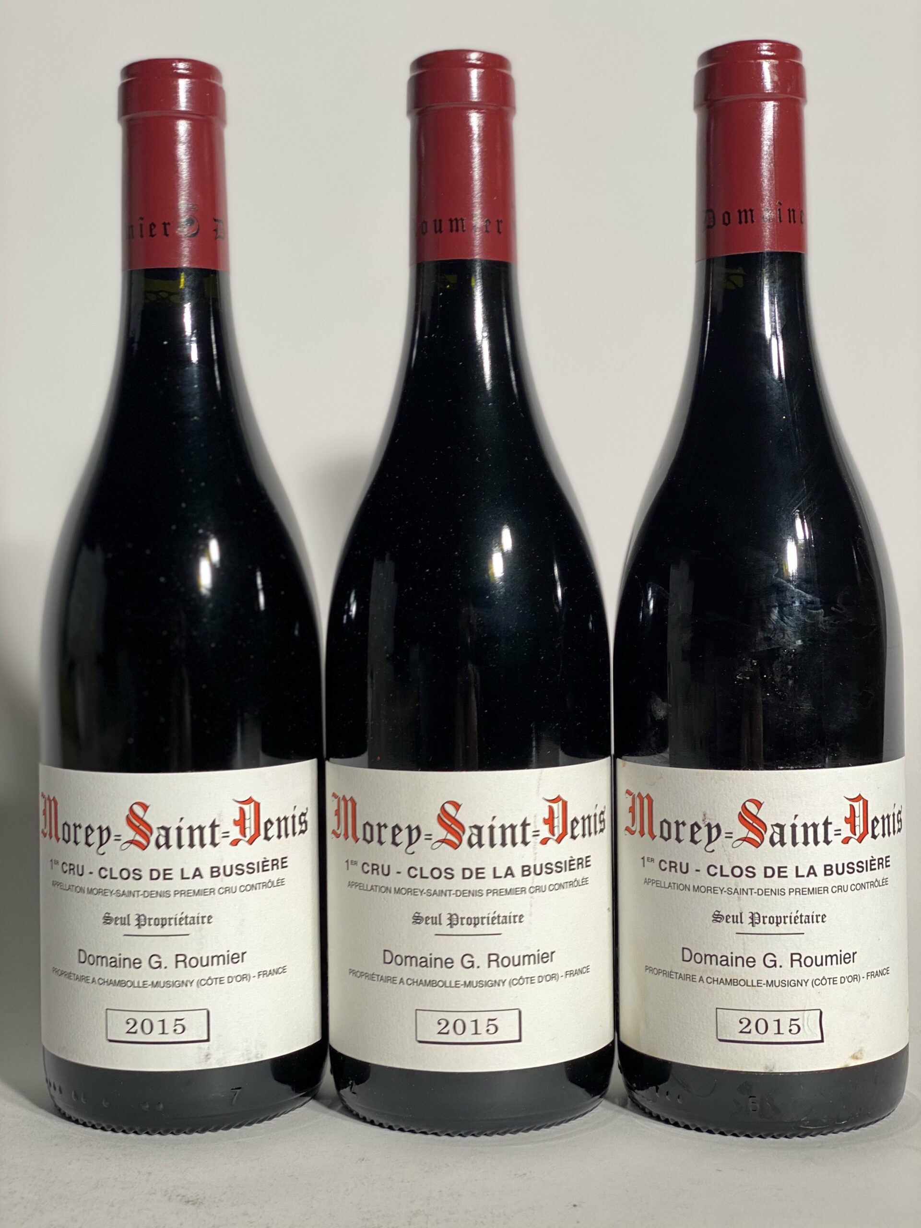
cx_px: 460
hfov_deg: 28.0
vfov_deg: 36.8
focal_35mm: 52
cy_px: 614
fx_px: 1845
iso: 32
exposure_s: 1/100
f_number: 2
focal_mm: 6
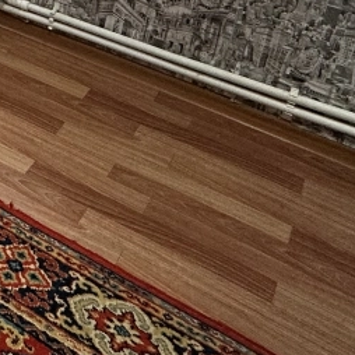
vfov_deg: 23.1
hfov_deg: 19.4
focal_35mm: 61
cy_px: -167
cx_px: -317
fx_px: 708
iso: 100
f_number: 2.2
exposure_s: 1/100
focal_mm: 2.22
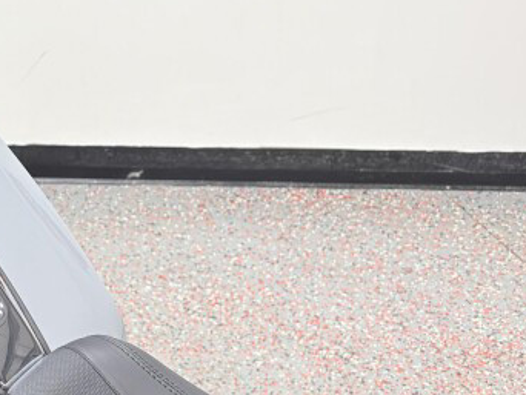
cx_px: -281
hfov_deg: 20.4
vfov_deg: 17.8
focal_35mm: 81
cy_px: 5
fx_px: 1232
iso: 40
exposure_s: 1/120
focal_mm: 5.96
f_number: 1.6
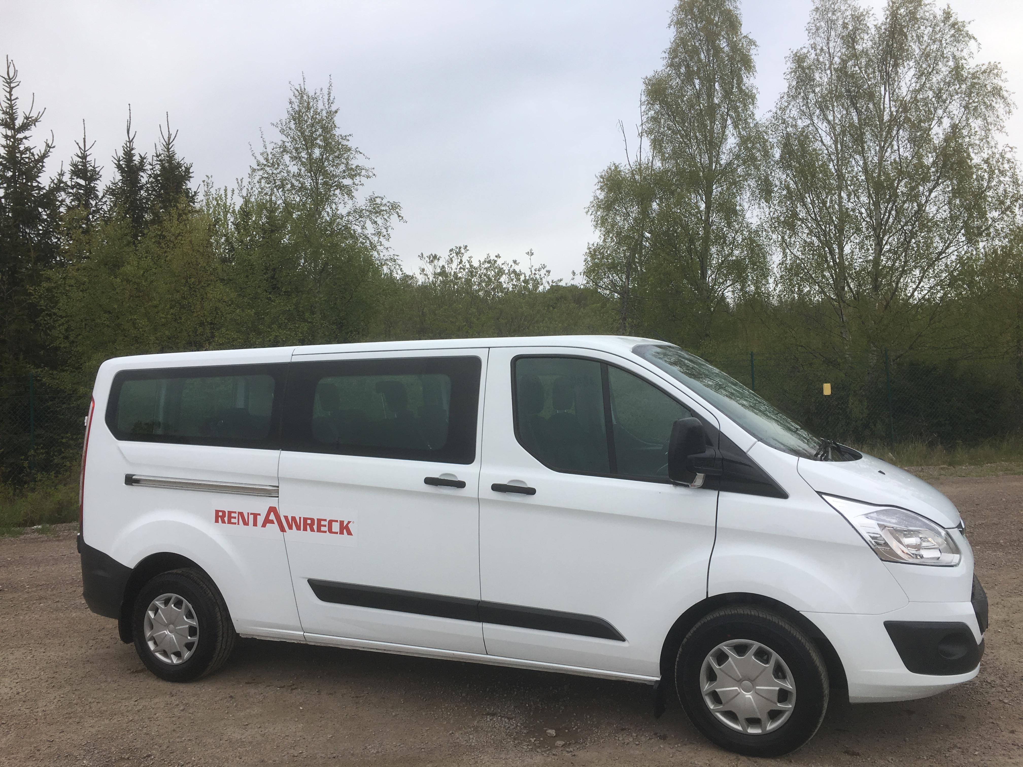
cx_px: 512
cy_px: 384
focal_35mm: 29
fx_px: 857
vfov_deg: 48.2
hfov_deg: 61.7
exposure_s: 1/339
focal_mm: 4.15
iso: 25
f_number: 2.2
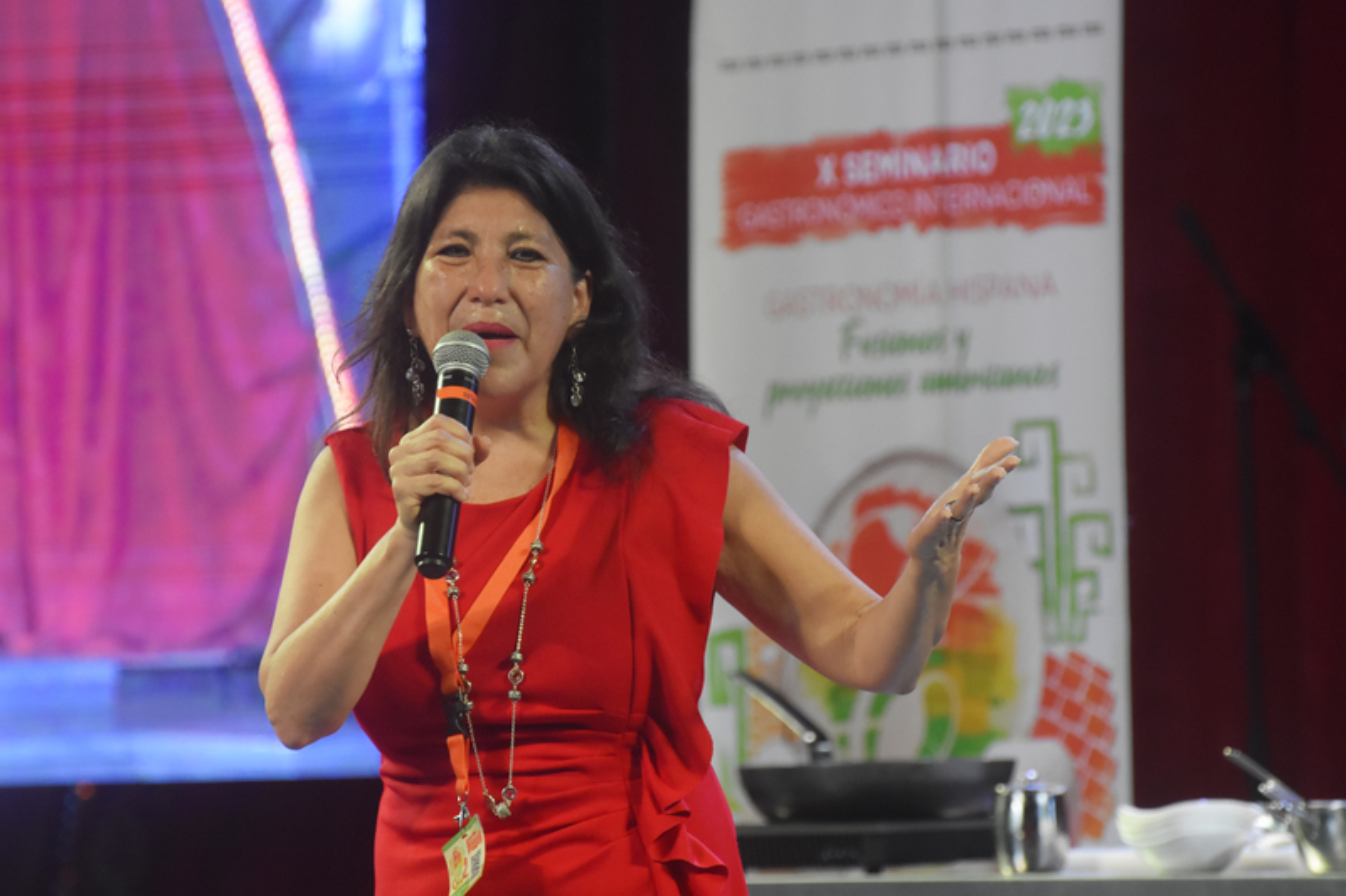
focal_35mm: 330
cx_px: 673
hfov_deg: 6.2
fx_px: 12335
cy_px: 448
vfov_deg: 4.2
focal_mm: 220
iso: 3200
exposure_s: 1/500
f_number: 5.3
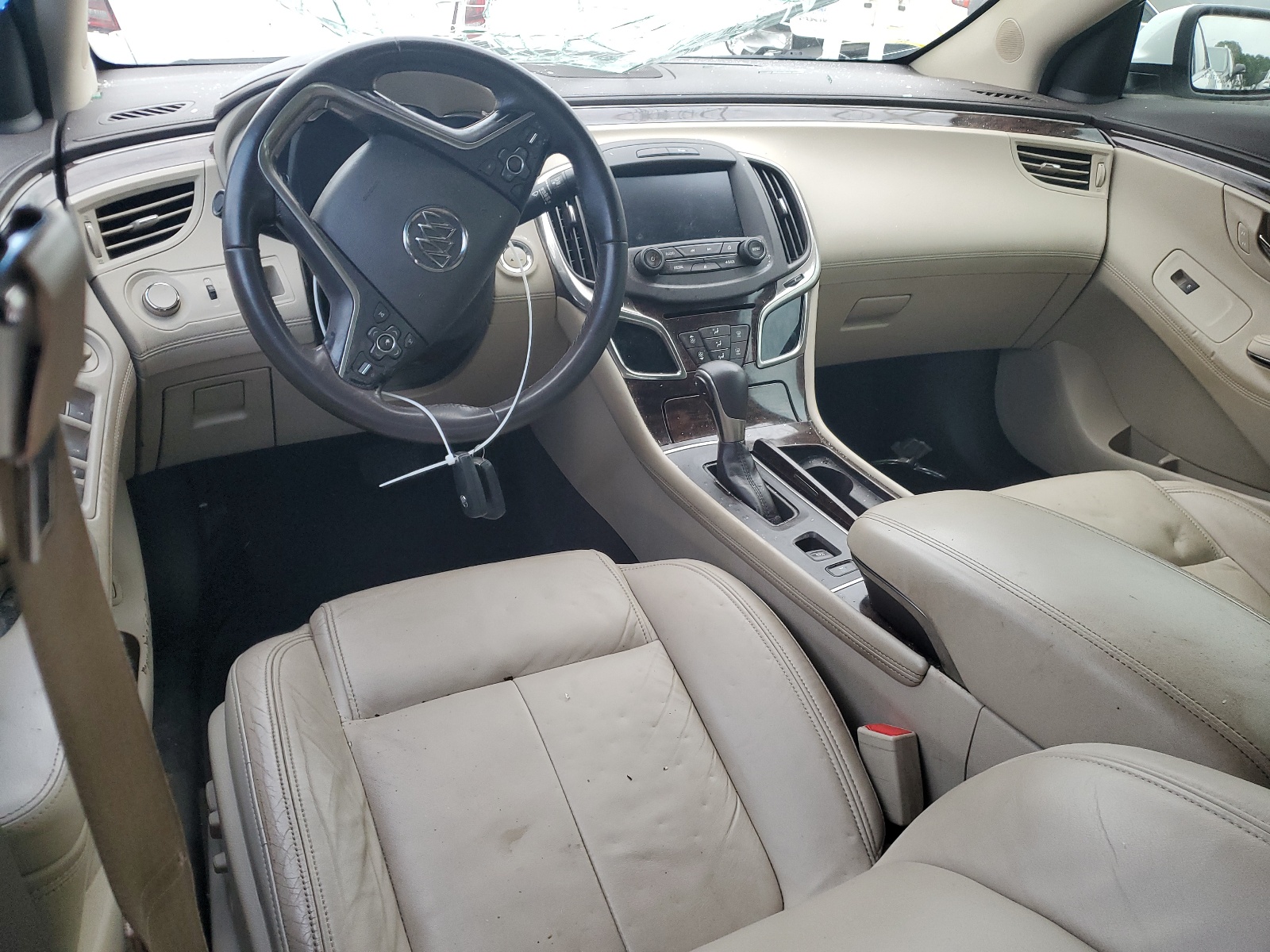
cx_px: 635
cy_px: 476
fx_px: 954
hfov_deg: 67.3
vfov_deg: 53.1
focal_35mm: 26
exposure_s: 1/120
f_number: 1.5
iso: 98
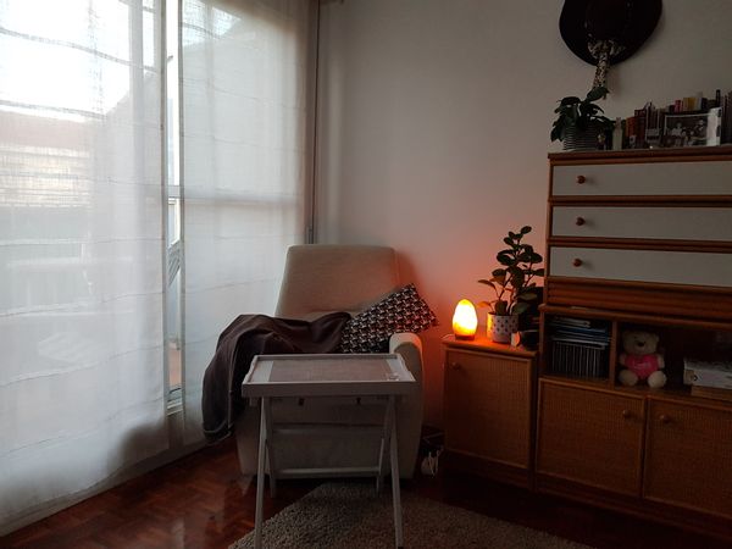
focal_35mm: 26
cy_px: 274
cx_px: 366
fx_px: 550
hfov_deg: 67.3
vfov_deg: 53.1
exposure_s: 1/50
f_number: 1.7
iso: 200
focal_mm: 4.2
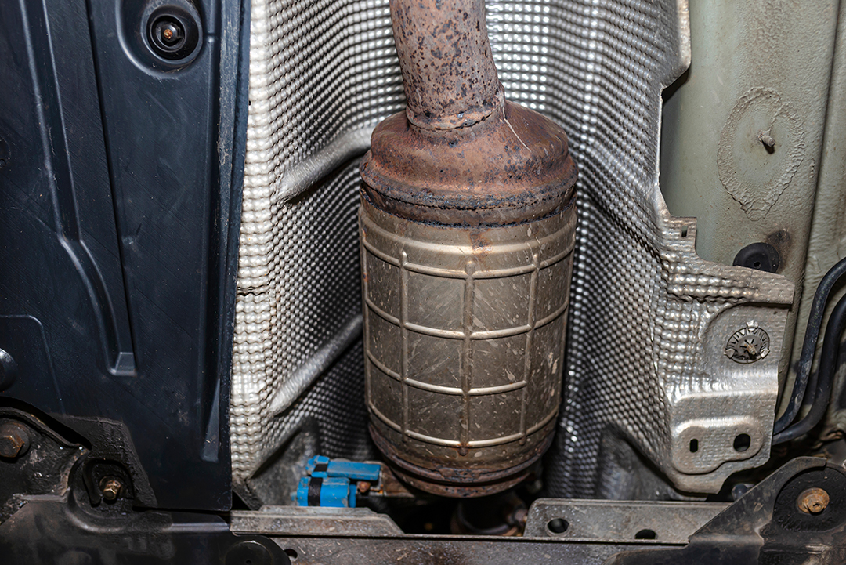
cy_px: 282
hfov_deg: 54.4
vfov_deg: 37.9
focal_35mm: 35
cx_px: 423
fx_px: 823
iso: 100
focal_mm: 35
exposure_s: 1/60
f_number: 4
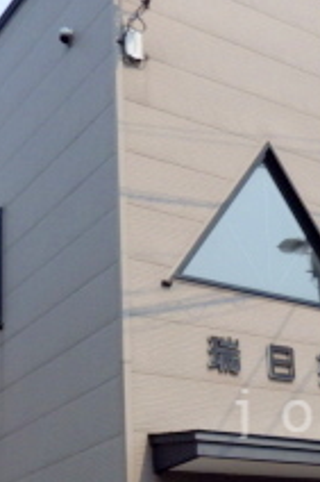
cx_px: 386
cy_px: 412
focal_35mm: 69
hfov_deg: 18.6
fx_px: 921
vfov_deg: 28.4
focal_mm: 4
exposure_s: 1/1250
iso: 100
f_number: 3.1
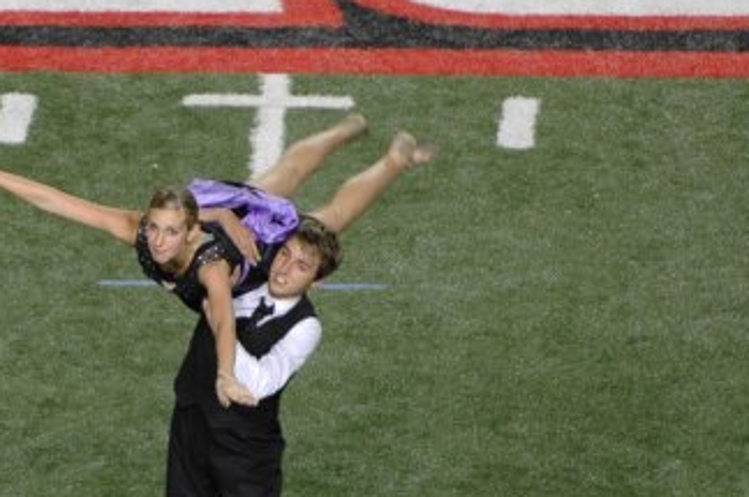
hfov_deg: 2.8
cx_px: 139
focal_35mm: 741
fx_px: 15394
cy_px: 363
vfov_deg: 1.8
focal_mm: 200
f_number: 2.8
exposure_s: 1/60
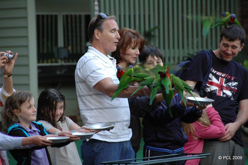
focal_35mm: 255
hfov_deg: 8.1
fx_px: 1755
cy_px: 82
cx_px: 124
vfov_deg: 5.4
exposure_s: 1/30
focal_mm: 170
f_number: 5.6
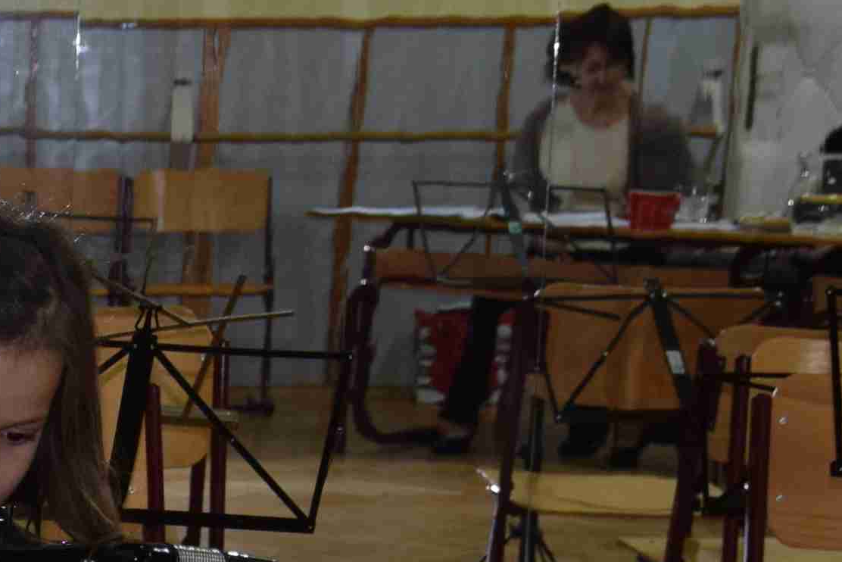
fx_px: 4258
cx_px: 19
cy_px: 783
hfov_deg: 11.2
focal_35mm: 182
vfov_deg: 7.4
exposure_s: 1/80
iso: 800
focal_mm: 30
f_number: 4.5
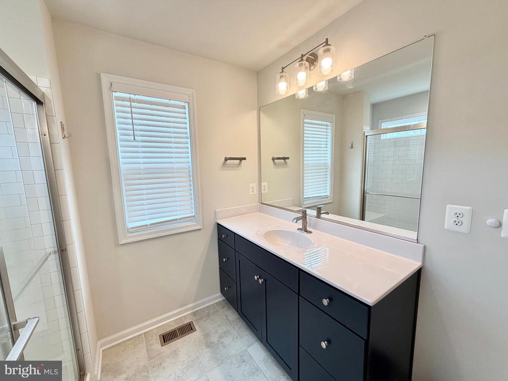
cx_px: 254
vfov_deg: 85.7
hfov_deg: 102.1
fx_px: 205
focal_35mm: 14
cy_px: 190
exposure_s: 1/120
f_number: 2.2
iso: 80
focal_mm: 2.22
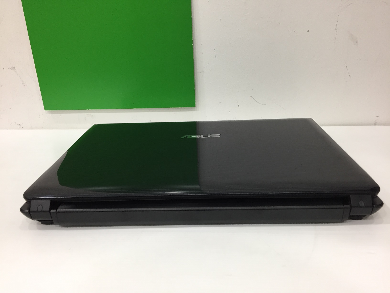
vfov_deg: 48.2
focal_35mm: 29
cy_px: 146
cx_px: 195
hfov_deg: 61.7
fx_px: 327
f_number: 2.2
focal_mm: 4.15
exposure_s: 1/33
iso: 100
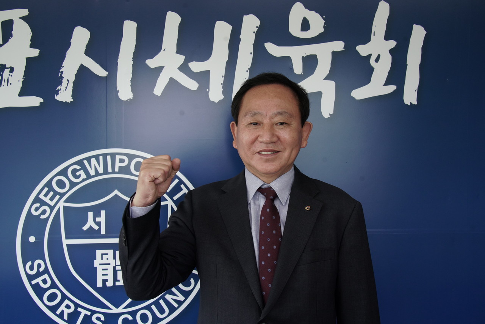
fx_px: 526
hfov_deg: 49.5
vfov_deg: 34.2
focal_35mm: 39
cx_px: 242
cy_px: 162
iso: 2000
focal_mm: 39
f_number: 8
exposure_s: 1/200
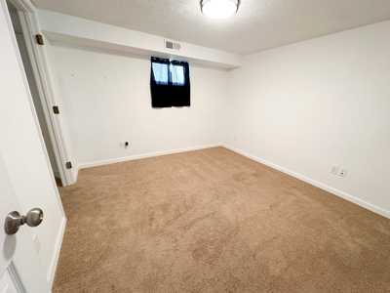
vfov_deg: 85.7
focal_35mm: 14
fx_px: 158
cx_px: 195
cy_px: 146
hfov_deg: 102.1
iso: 250
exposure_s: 1/60
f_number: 2.2
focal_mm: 2.22
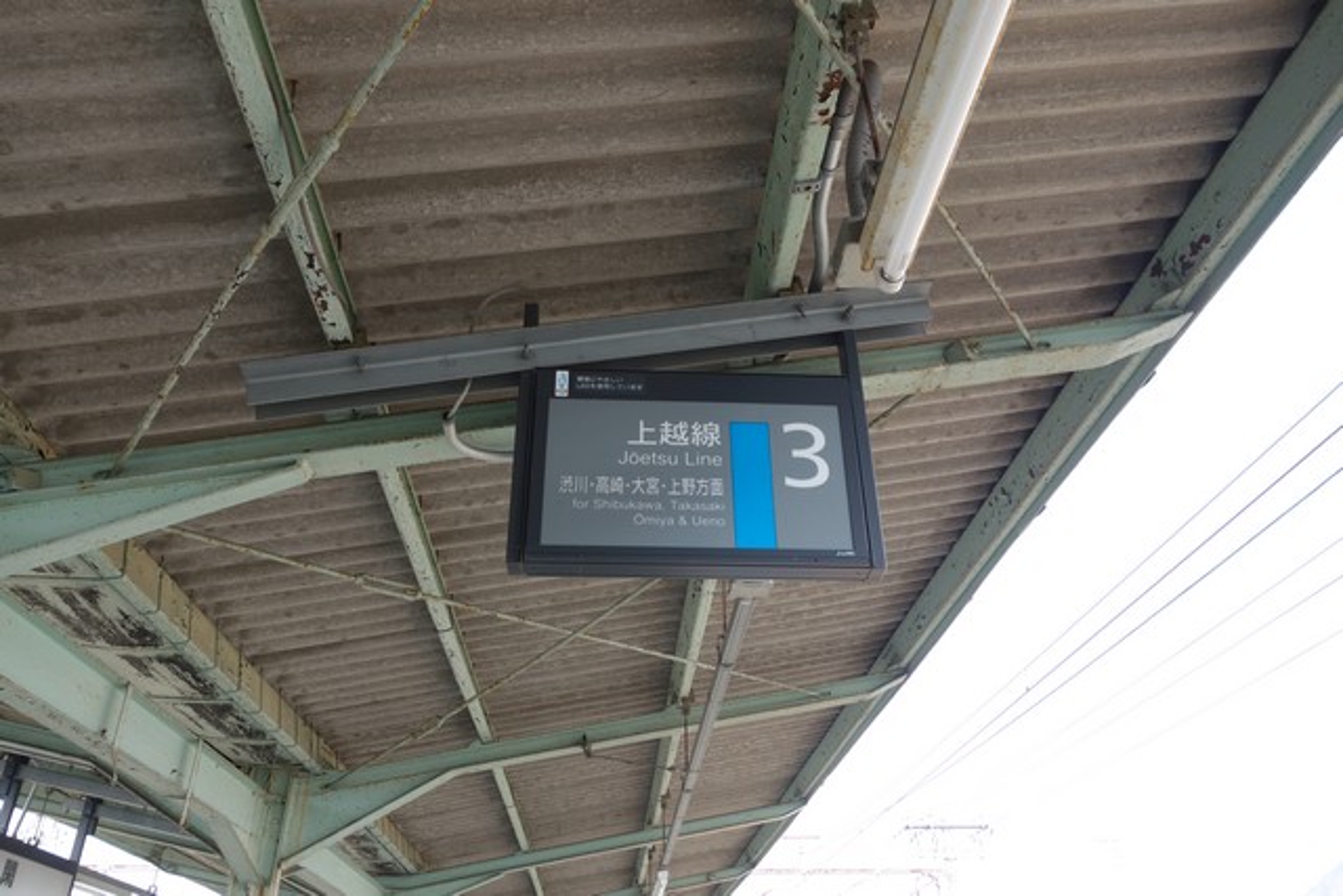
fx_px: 1045
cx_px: 672
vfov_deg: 46.4
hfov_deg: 65.5
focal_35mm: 28
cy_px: 448
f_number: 4.5
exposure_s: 1/100
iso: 125
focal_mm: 10.4
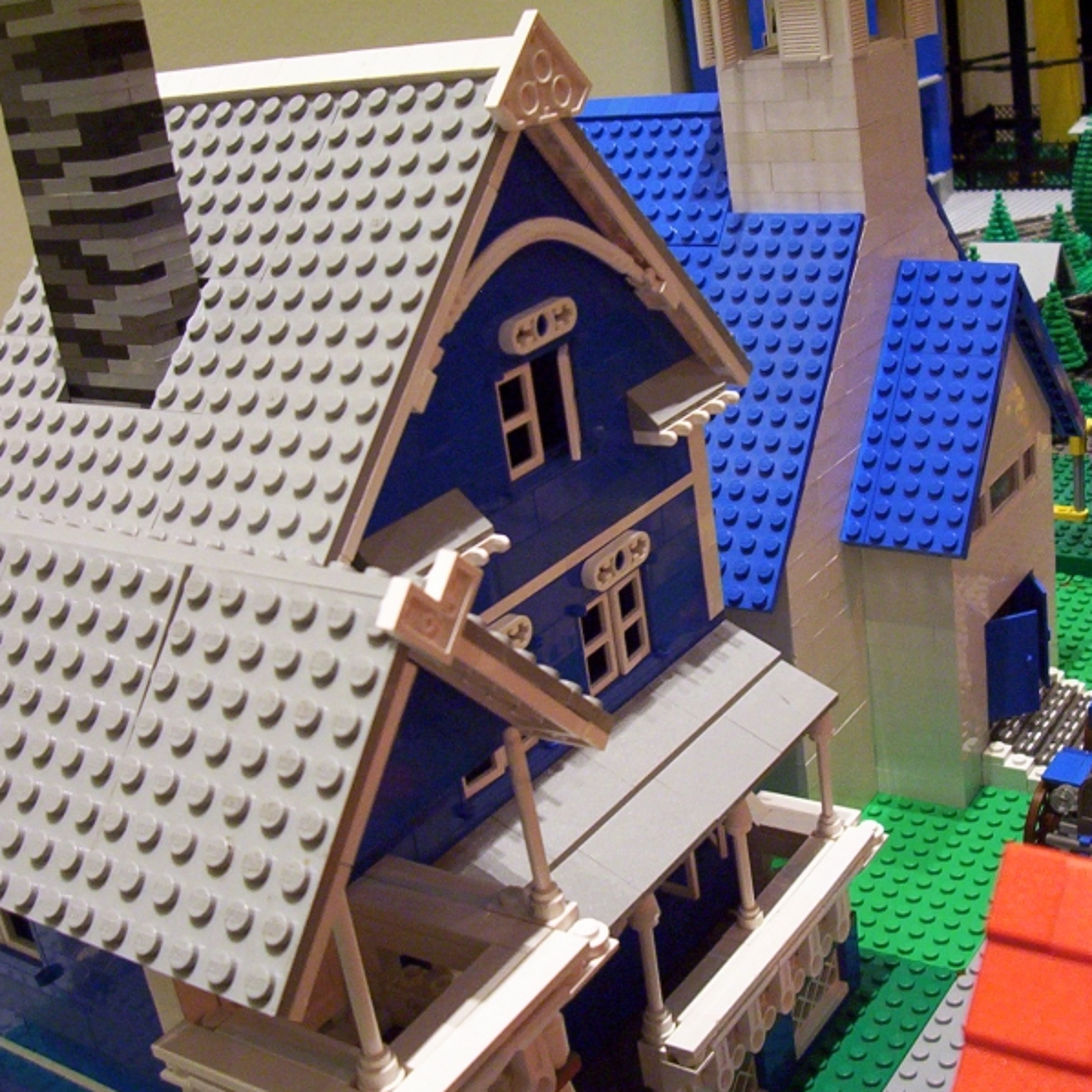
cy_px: 550
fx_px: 1820
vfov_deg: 33.4
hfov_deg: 33.2
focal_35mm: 51
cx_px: 676
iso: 200
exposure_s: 1/15.9
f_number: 2.73
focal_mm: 5.77
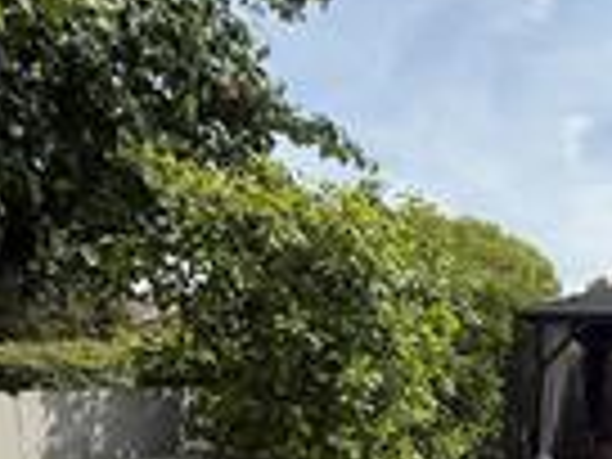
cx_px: 677
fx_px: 619
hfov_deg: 41.6
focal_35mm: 35
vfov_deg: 37.3
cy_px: 436
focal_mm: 2.22
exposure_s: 1/1795
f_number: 2.2
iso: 50
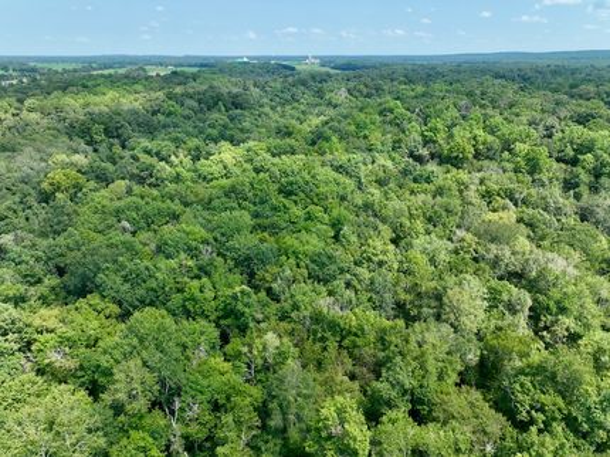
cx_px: 305
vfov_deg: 56.8
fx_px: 423
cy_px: 228
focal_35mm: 24
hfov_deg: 71.6
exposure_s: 1/1250
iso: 130
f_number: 2.8
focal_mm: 12.29
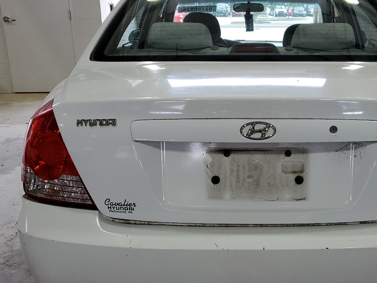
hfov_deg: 44.1
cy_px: 158
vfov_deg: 34.3
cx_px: 253
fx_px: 458
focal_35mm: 42
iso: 90
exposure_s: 1/120
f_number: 1.5
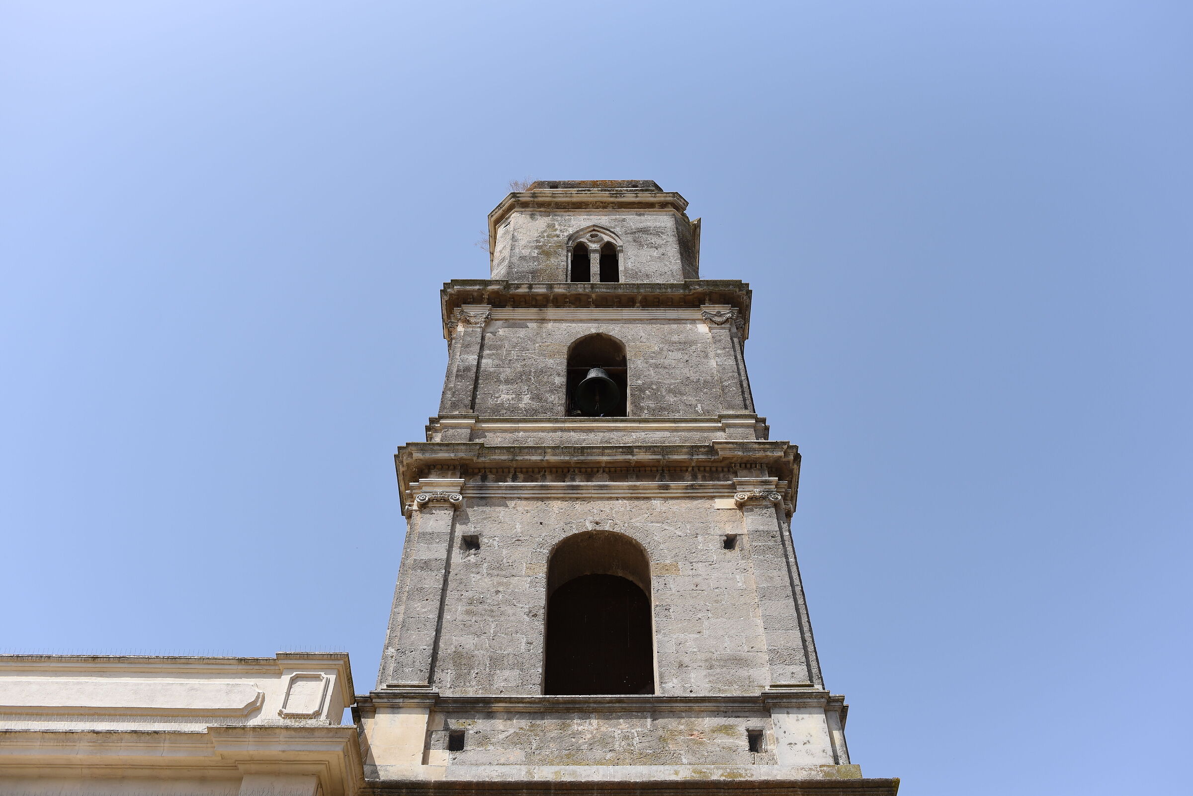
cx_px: 596
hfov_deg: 54.4
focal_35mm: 35
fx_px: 1160
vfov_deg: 37.9
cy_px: 398
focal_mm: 35
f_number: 4
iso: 125
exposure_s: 1/2000
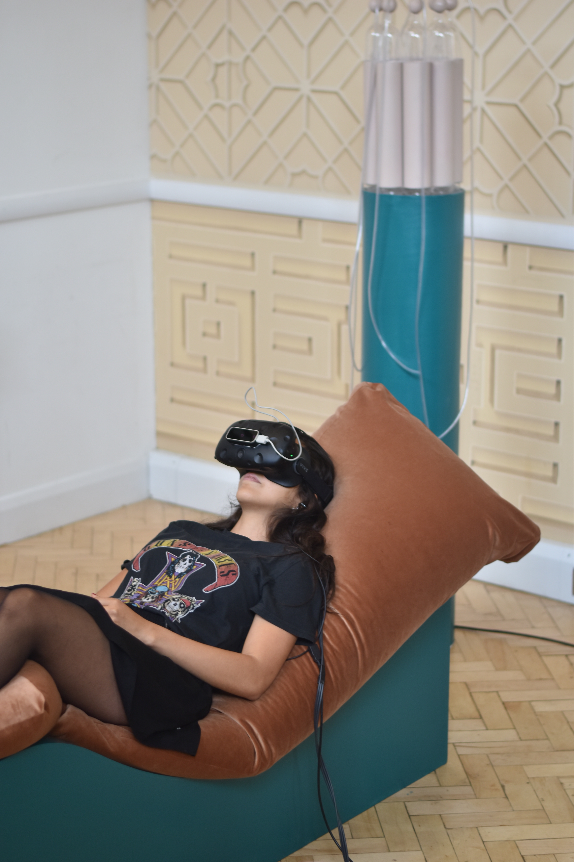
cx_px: 287
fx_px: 1794
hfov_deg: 18.2
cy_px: 431
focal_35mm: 75
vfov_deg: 27.0
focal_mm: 50
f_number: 2.2
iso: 140
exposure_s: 1/80
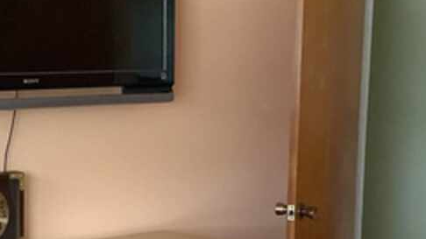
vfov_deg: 13.5
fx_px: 1005
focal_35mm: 89
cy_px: 177
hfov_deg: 23.7
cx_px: 112
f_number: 2.4
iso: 250
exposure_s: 1/40
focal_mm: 3.3
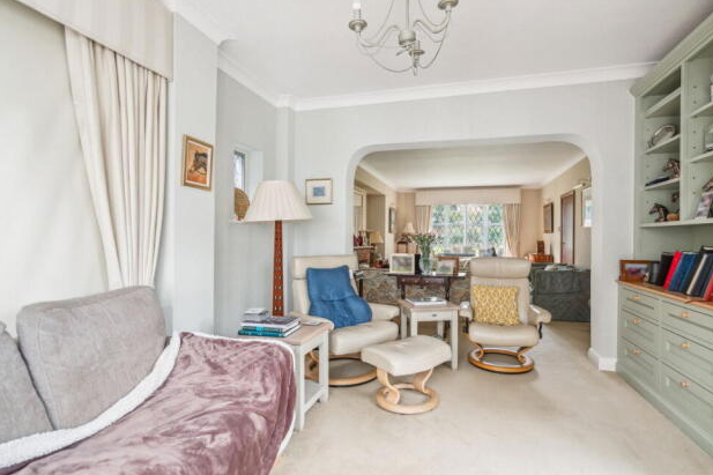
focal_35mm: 17
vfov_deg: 70.4
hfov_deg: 93.2
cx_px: 376
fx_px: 337
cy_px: 238
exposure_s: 1/4
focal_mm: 16
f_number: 6.3
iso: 640
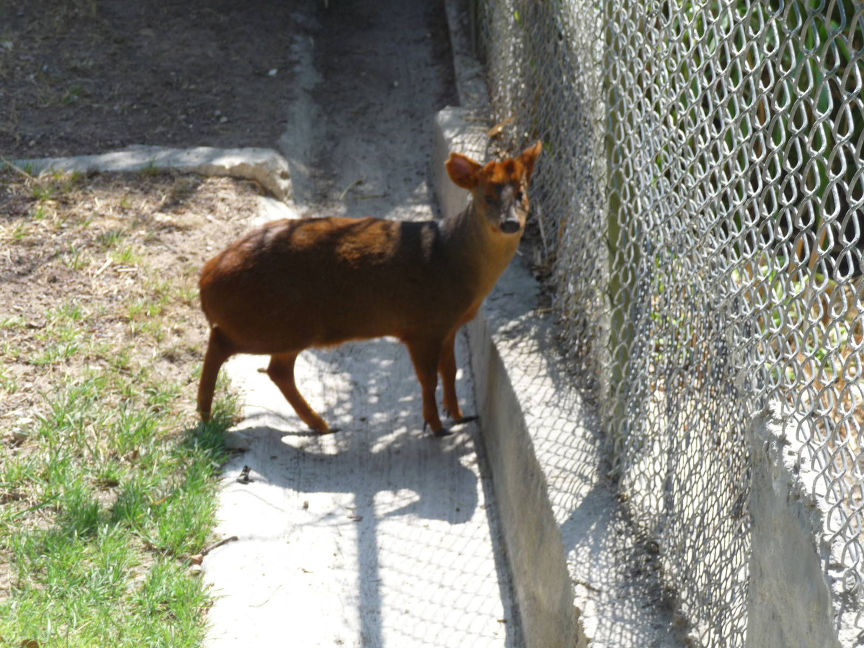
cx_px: 432
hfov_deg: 17.6
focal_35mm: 112
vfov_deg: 13.2
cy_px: 324
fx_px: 2795
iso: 100
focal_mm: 19.1
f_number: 4.7
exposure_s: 1/200
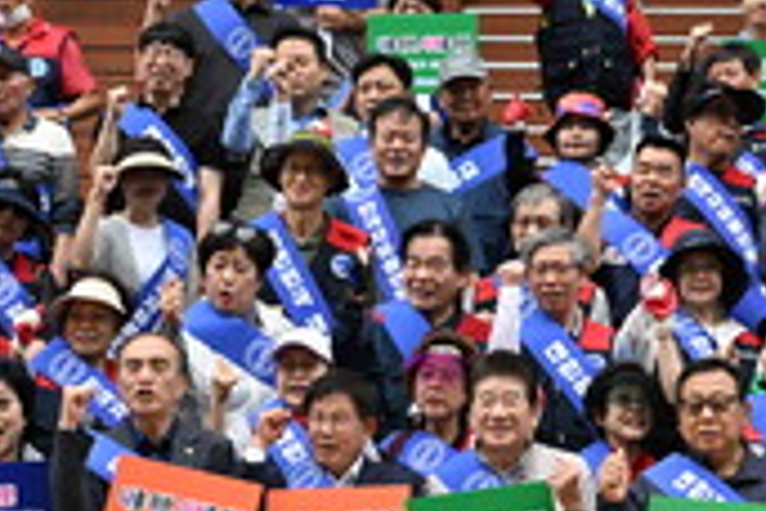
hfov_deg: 13.9
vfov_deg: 9.3
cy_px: 354
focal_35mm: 147
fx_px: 3128
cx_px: 573
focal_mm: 42
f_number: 5.6
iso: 1600
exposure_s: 1/1250
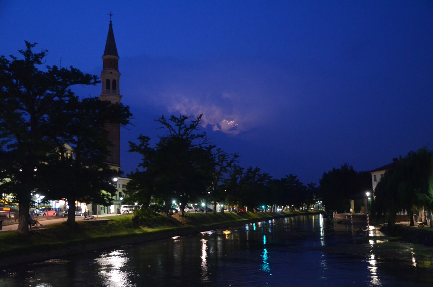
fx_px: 450
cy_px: 144
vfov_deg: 35.3
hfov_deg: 51.4
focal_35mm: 38
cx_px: 216
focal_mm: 25
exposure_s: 1/13
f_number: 4
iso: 3200
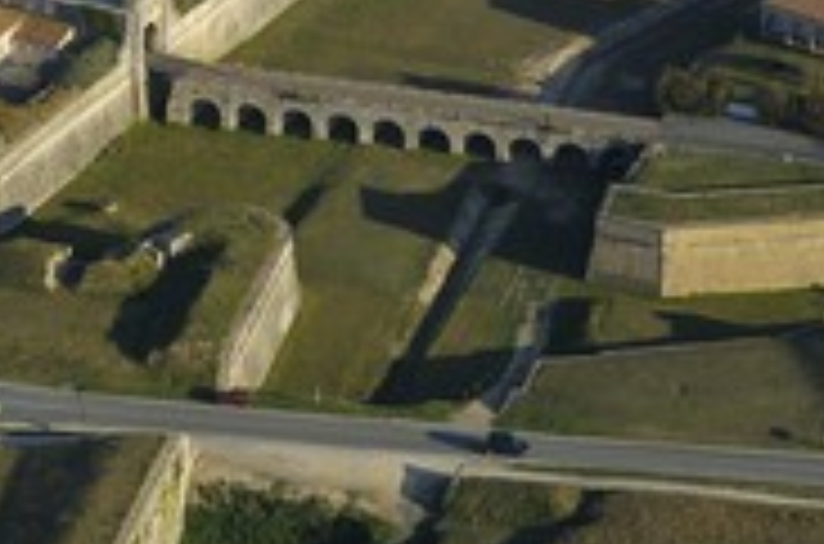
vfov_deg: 3.8
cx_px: 637
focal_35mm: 363
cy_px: 108
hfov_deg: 5.7
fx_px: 8291
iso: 100
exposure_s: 1/500
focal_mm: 105
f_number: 5
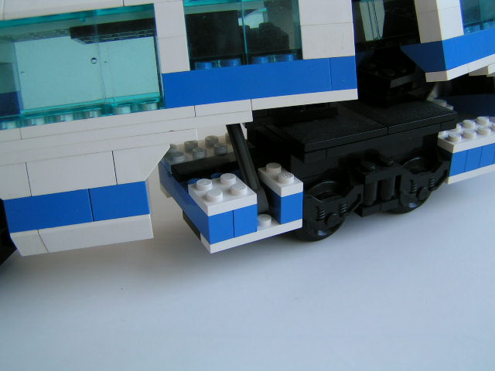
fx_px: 543
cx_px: 248
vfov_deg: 37.7
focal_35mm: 38
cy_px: 186
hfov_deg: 49.0
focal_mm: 5.8
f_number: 3.2
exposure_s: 1/40
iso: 50
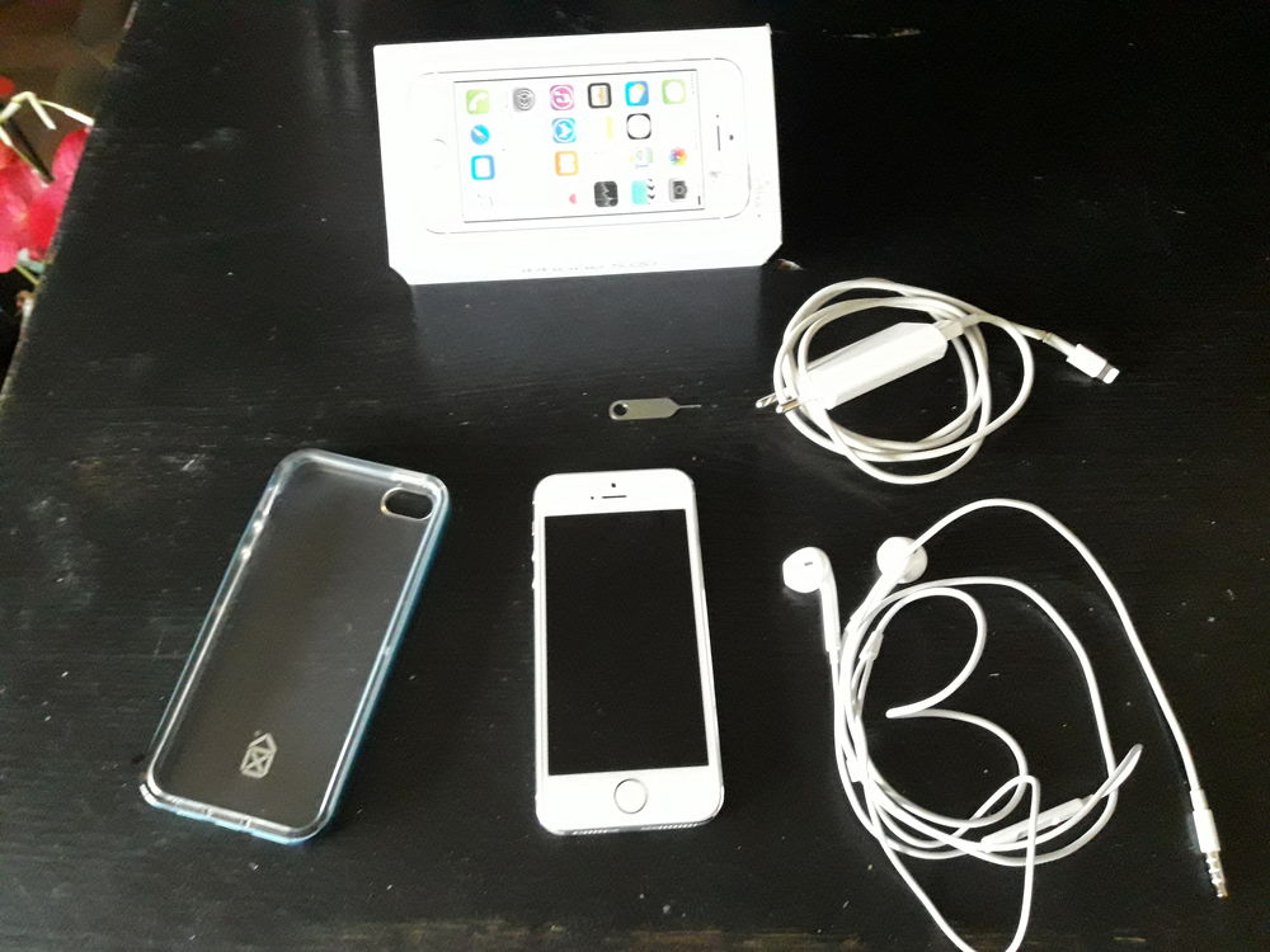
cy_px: 476
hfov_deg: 63.4
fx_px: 1027
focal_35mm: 28
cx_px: 635
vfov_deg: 49.7
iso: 800
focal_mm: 3.7
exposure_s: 1/17
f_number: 1.9
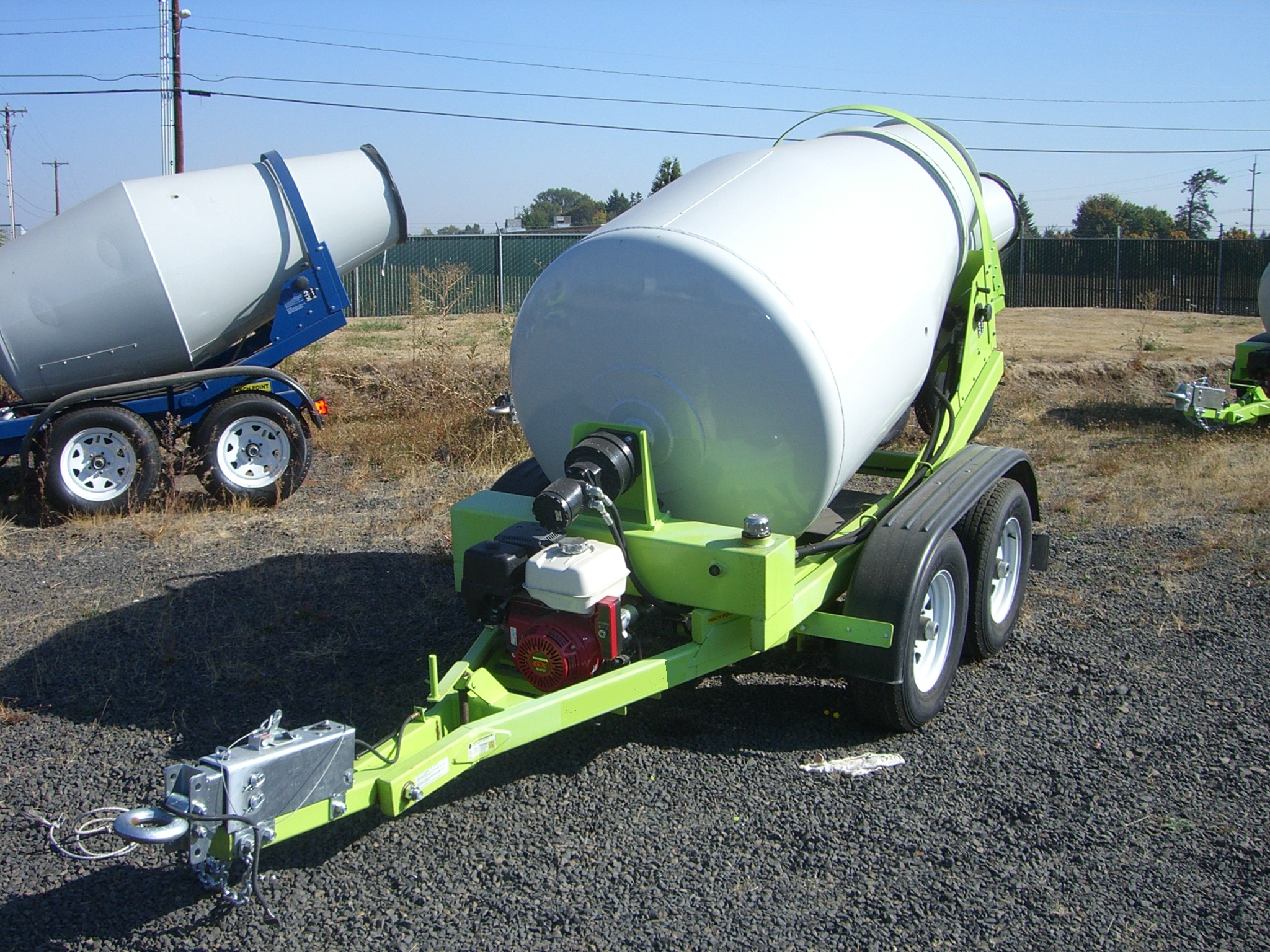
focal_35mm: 38
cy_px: 476
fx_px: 1394
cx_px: 635
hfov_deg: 49.0
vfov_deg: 37.7
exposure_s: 1/640
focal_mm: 6.2
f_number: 4.3
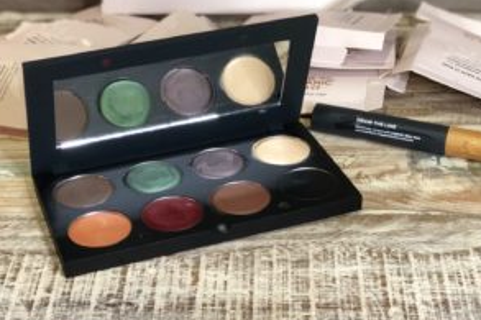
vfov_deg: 16.8
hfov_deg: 25.0
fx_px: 1082
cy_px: 107
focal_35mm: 81
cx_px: 300
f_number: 2.8
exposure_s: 1/30
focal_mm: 6.6
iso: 250
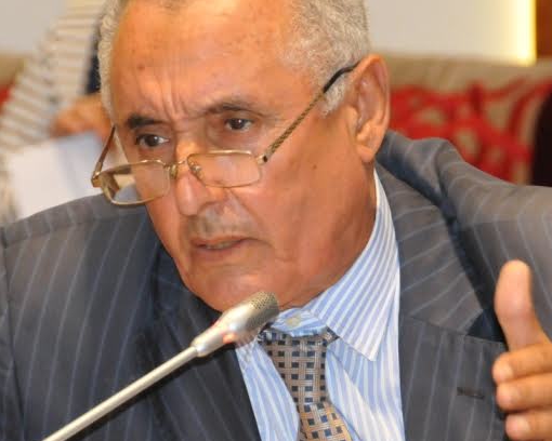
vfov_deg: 3.2
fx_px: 7842
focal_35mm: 480
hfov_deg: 4.0
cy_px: 262
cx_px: 292
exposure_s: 1/60
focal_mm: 170
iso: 3200
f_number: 6.3
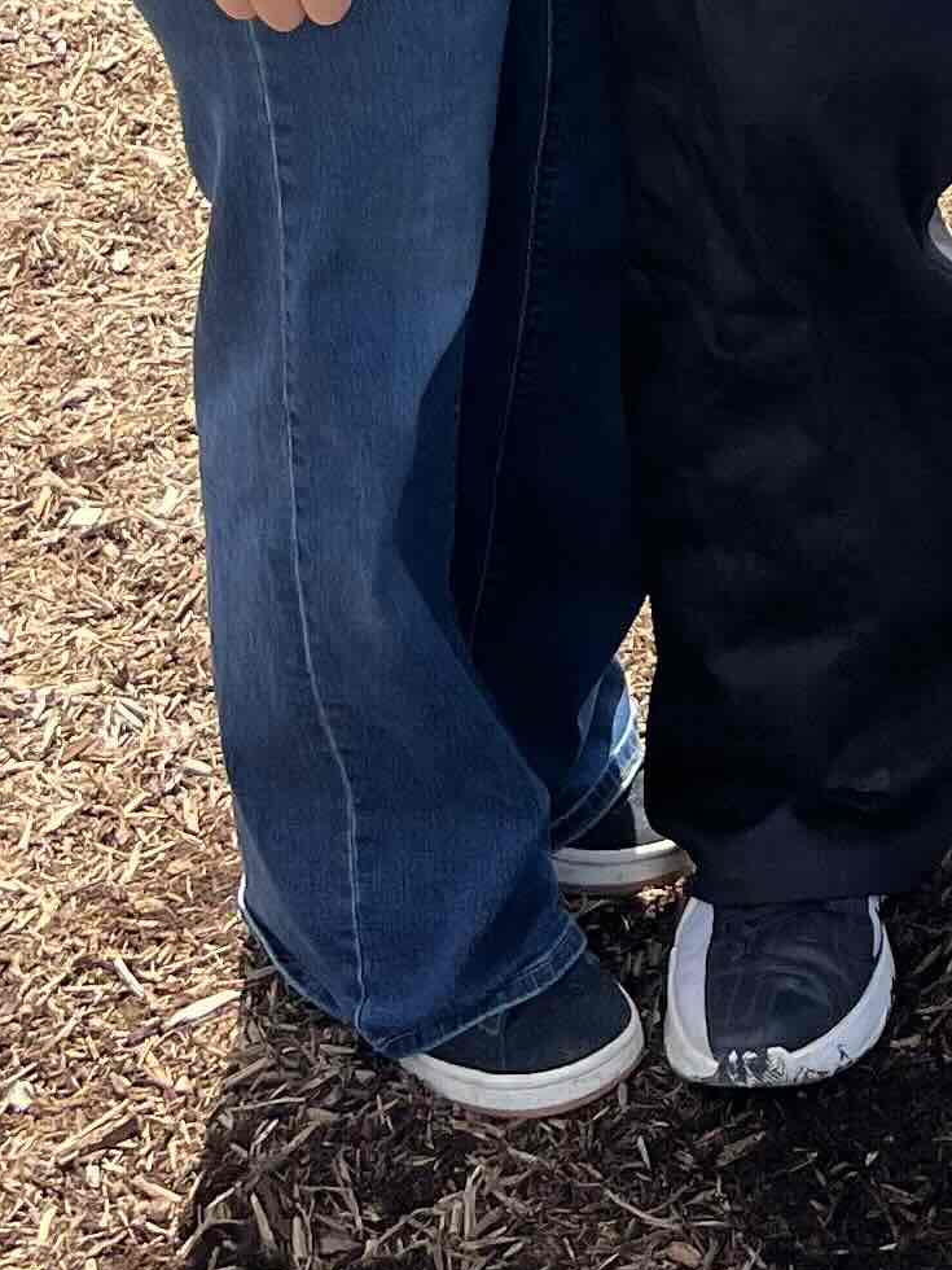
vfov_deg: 15.9
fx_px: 3924
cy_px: -954
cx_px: 1252
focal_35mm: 107
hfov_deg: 13.3
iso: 50
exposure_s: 1/3460
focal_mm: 5.7
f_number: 1.5
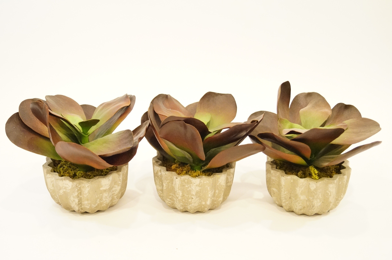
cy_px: 130
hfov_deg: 49.6
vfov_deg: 34.1
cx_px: 196
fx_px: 424
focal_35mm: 39
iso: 3200
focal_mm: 26
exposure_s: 1/40
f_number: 4
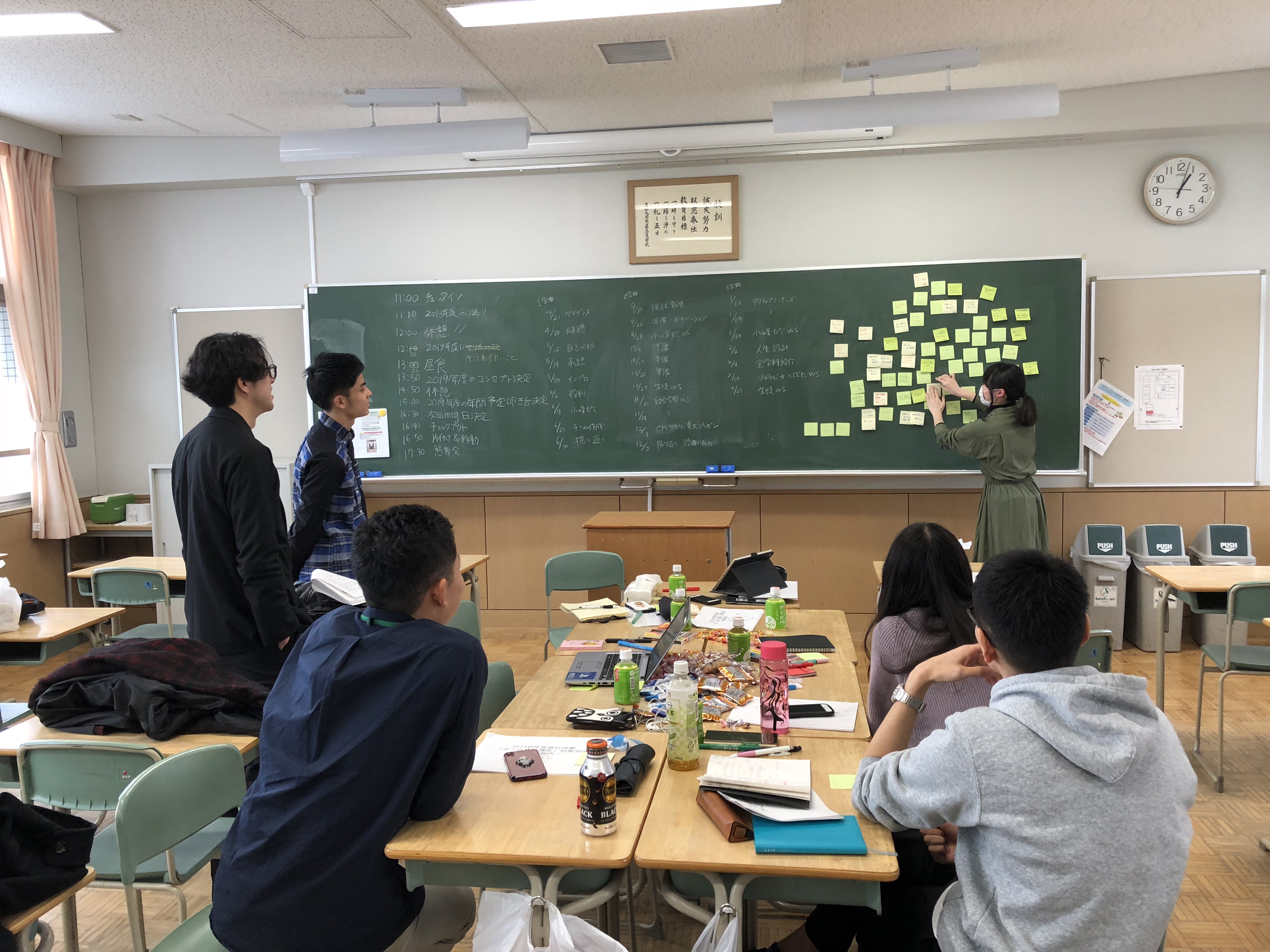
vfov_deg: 49.7
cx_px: 635
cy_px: 476
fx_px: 1027
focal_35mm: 28
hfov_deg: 63.4
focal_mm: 3.99
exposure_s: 1/33
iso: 32
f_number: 1.8
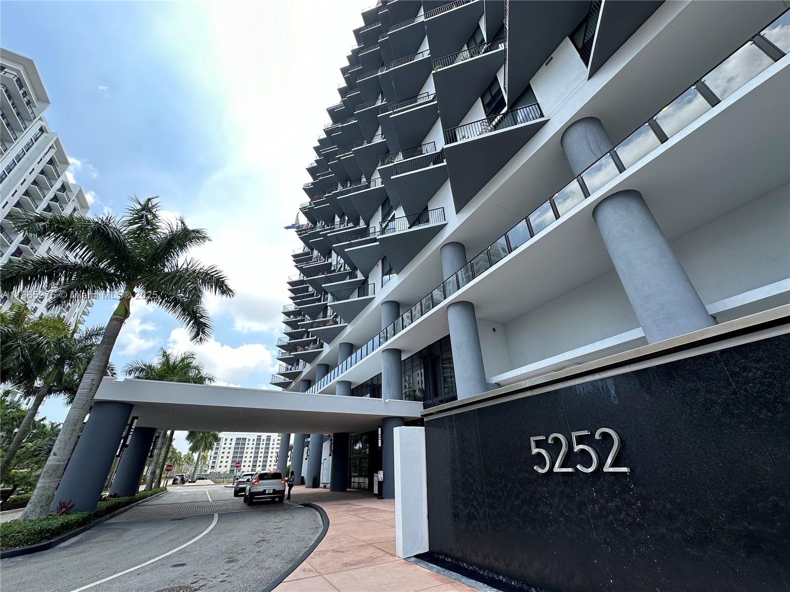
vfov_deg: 85.7
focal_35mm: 14
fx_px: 320
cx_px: 395
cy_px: 296
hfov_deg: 102.1
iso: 40
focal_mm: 2.22
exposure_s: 1/334
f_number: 2.2
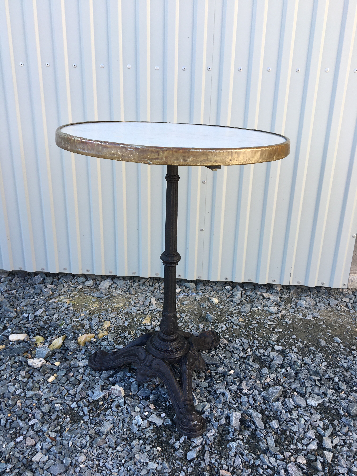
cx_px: 178
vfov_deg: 61.7
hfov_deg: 48.2
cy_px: 238
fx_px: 399
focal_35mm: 29
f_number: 2.2
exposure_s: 1/265
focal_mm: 4.15
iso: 25
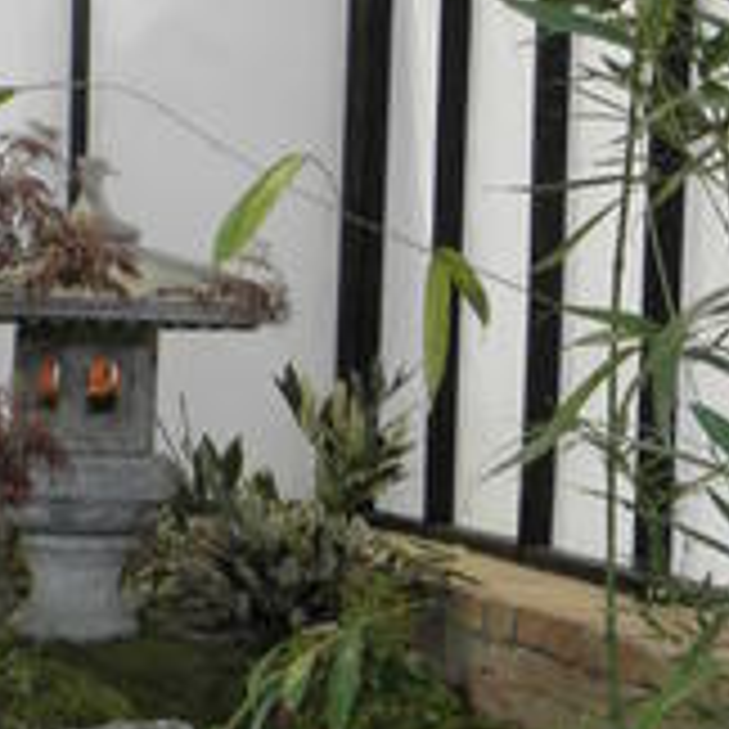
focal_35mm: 126
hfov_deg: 13.7
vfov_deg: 13.7
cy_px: 716
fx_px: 3002
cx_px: 86
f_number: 3.1
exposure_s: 1/10
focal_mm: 6.44
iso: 125
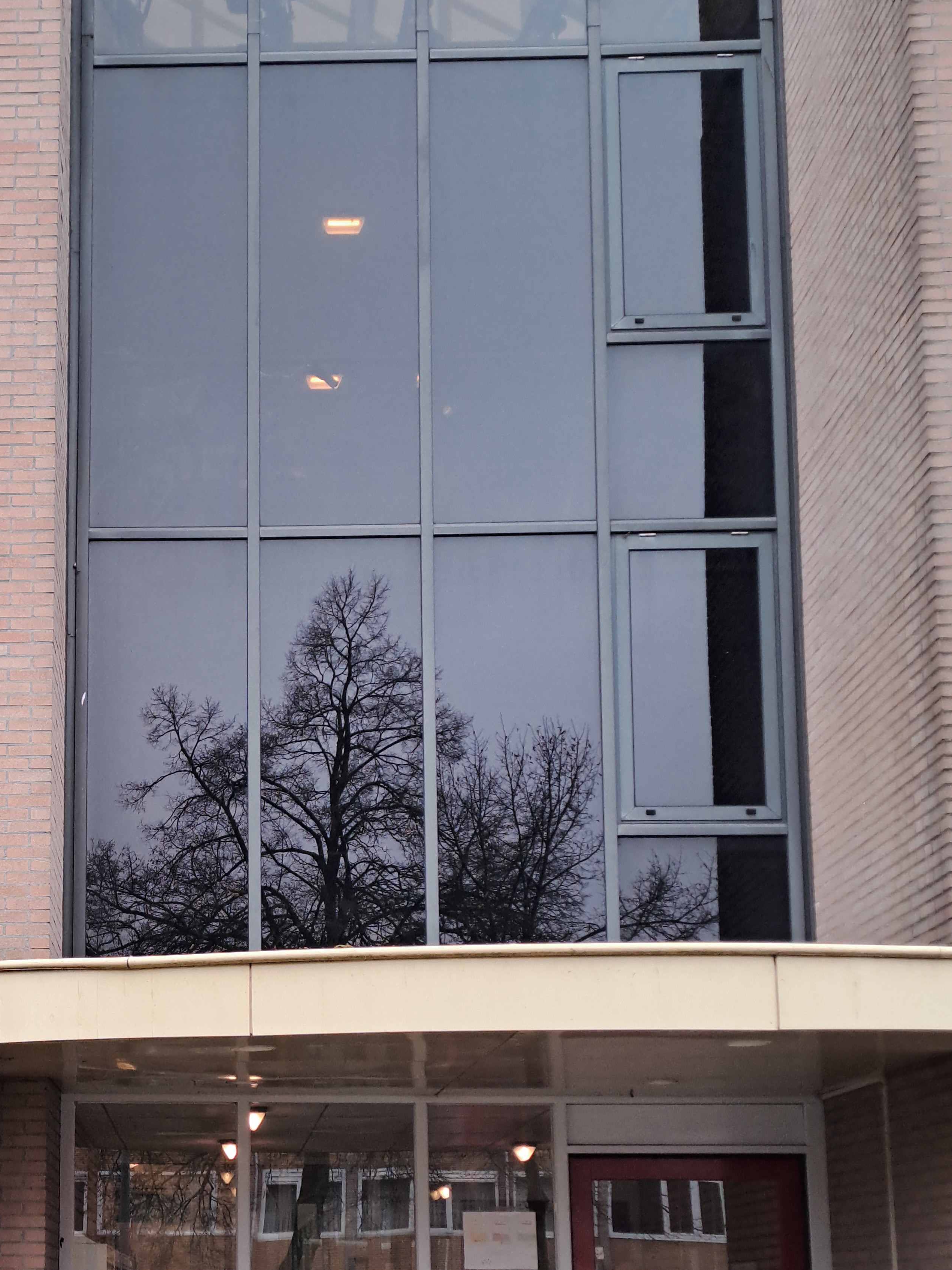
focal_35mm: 59
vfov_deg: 32.2
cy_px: 922
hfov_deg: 24.3
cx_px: 145
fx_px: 2164
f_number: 1.8
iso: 40
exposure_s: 1/120
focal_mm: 4.65
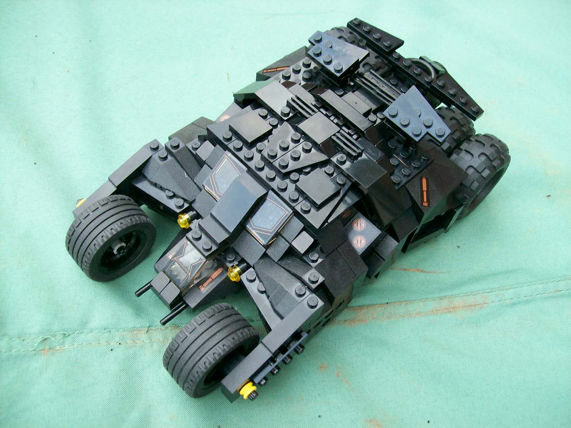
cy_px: 214
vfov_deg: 39.7
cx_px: 286
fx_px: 594
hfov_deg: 51.4
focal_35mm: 36
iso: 80
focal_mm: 6
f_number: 2.7
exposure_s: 1/55.5
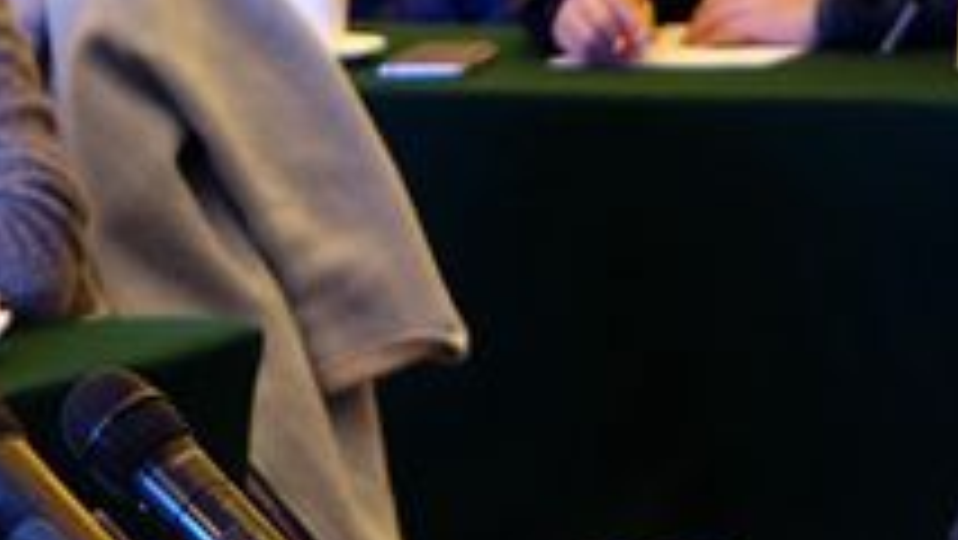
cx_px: 886
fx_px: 5667
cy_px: 441
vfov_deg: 5.4
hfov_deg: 9.6
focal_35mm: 223
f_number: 2.8
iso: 800
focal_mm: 30.79
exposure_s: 1/30
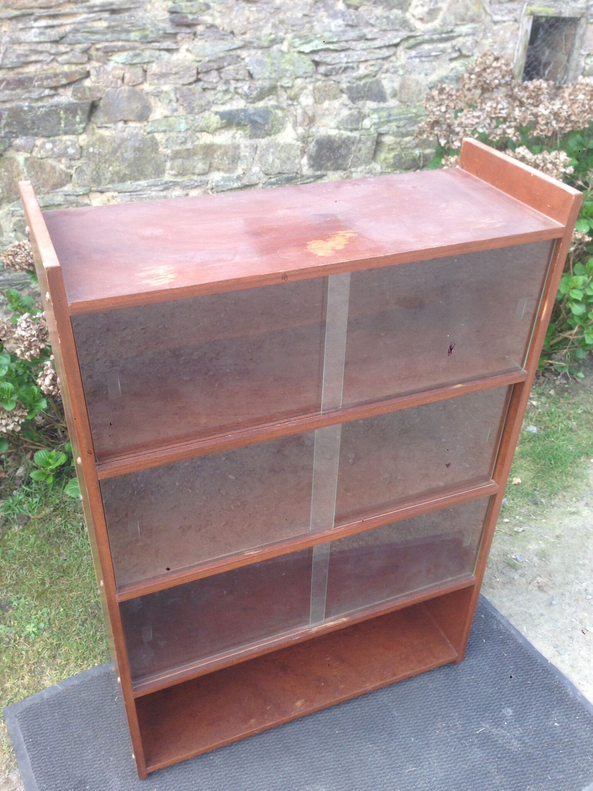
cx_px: 296
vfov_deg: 55.4
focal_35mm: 33
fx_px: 754
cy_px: 396
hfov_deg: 42.9
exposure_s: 1/120
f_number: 2.4
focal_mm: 4.12
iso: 50
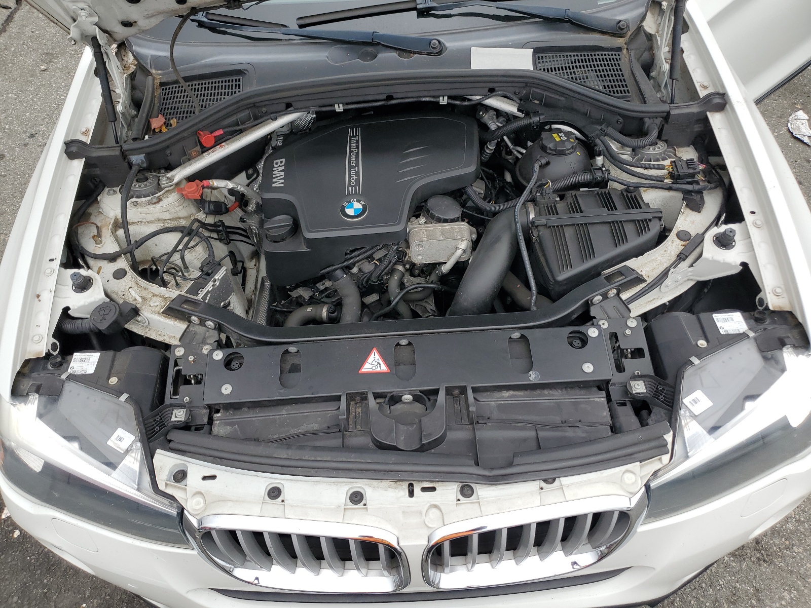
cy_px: 304
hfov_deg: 67.3
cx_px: 406
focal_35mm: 26
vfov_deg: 53.1
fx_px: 609
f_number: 1.5
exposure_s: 1/667
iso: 50
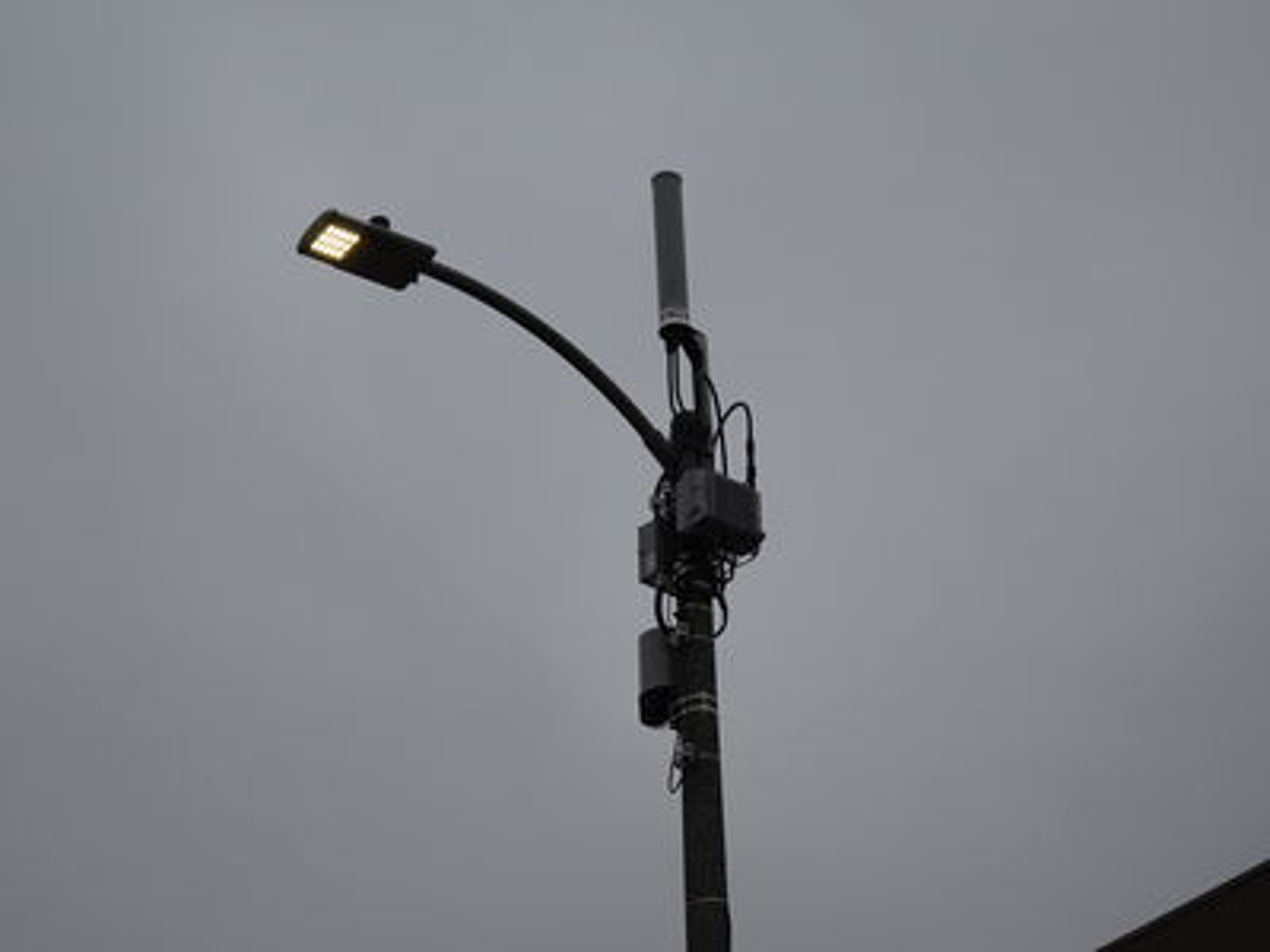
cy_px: 476
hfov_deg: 26.0
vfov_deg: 19.6
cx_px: 635
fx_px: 2752
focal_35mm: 75
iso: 80
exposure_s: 1/500
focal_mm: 12.87
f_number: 5
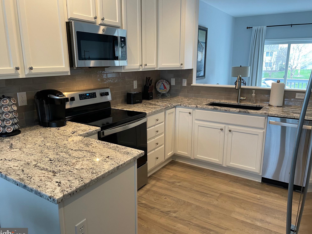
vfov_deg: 51.4
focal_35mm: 27
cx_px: 150
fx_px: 243
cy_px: 119
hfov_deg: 65.3
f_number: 1.6
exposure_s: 1/60
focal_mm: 4.2
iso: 125
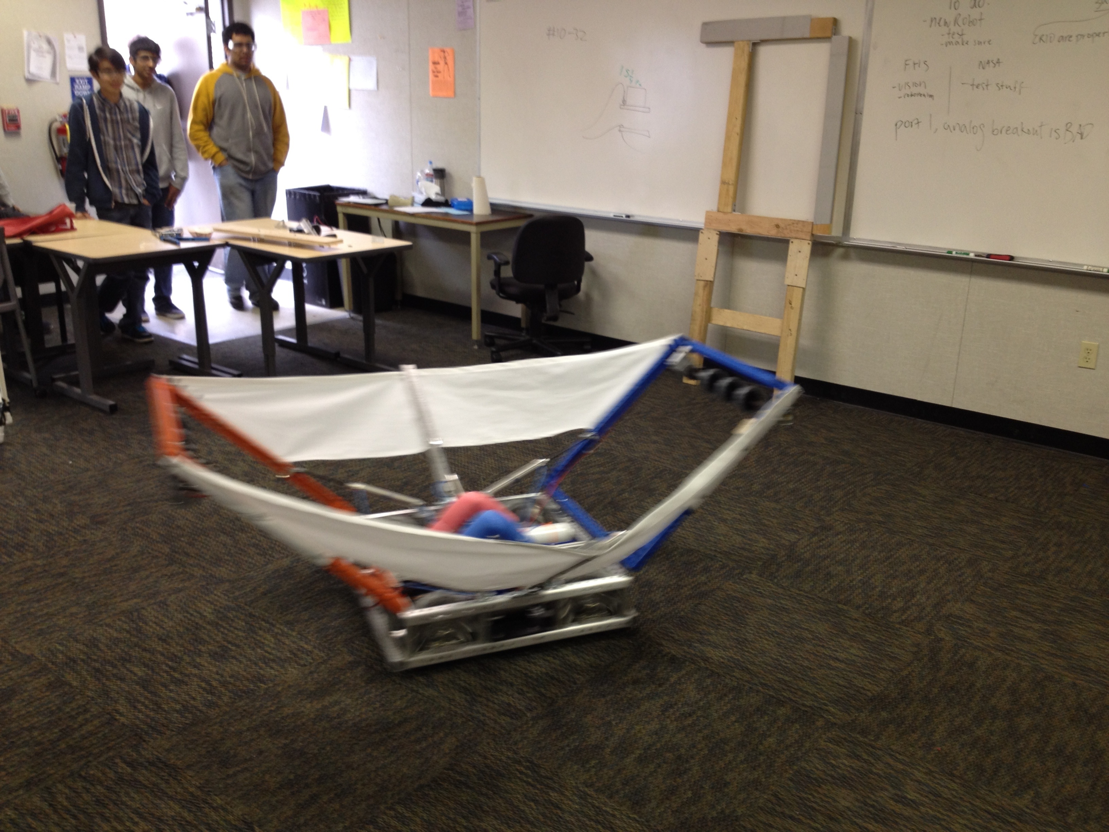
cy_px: 416
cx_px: 554
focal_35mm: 35
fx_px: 1121
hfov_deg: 52.6
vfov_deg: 40.7
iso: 64
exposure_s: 1/20
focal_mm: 4.28
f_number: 2.4
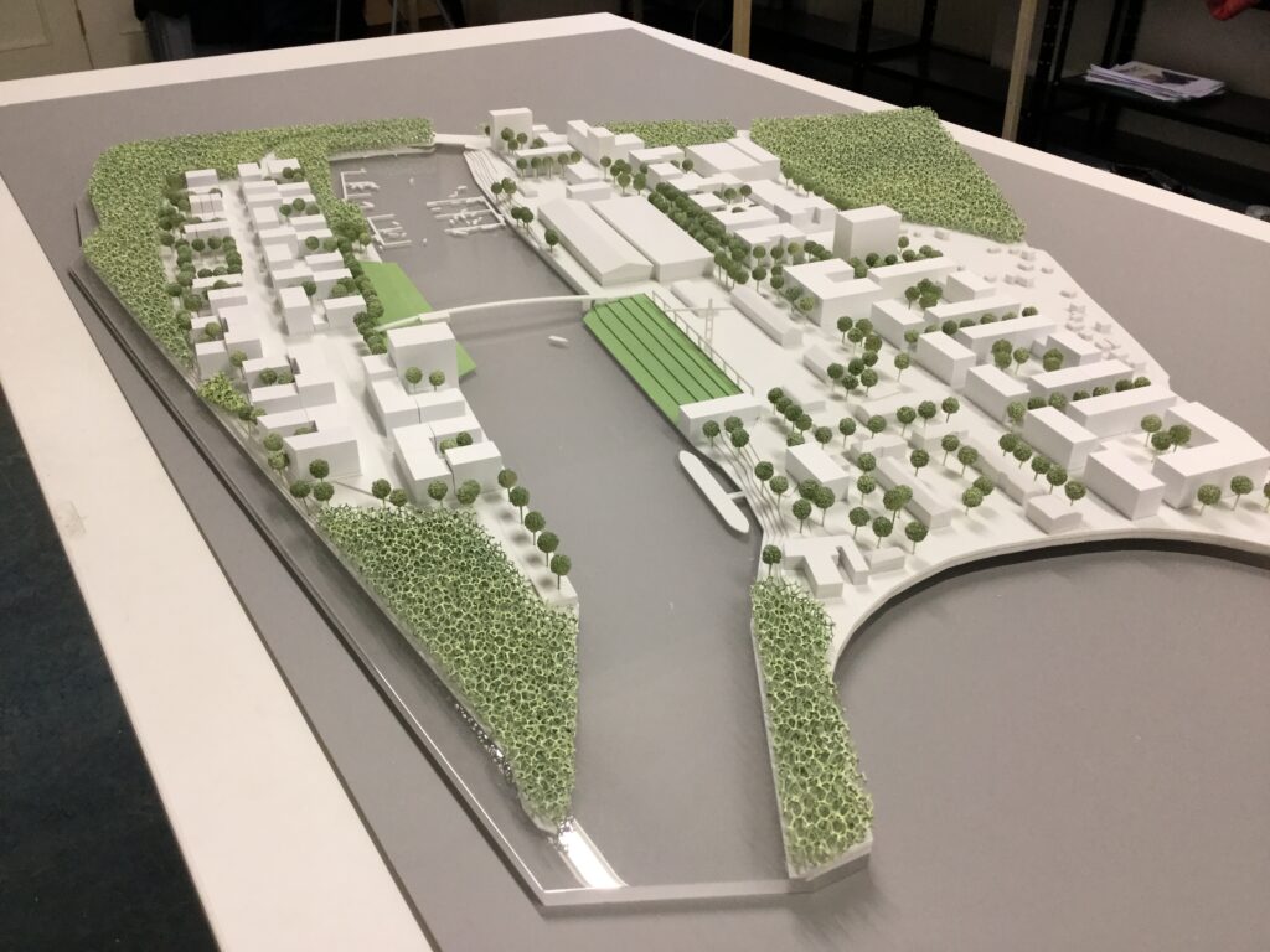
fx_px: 1137
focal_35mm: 31
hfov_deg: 58.4
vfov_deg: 45.4
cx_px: 635
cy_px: 476
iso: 80
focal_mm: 3.3
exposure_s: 1/33
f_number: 2.4
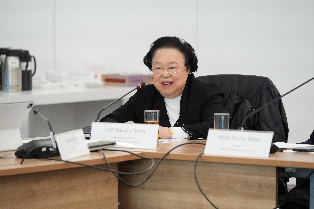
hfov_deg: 10.3
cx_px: 157
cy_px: 104
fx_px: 1744
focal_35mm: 200
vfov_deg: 6.9
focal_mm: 200
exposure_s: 1/250
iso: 10000
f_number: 4.5
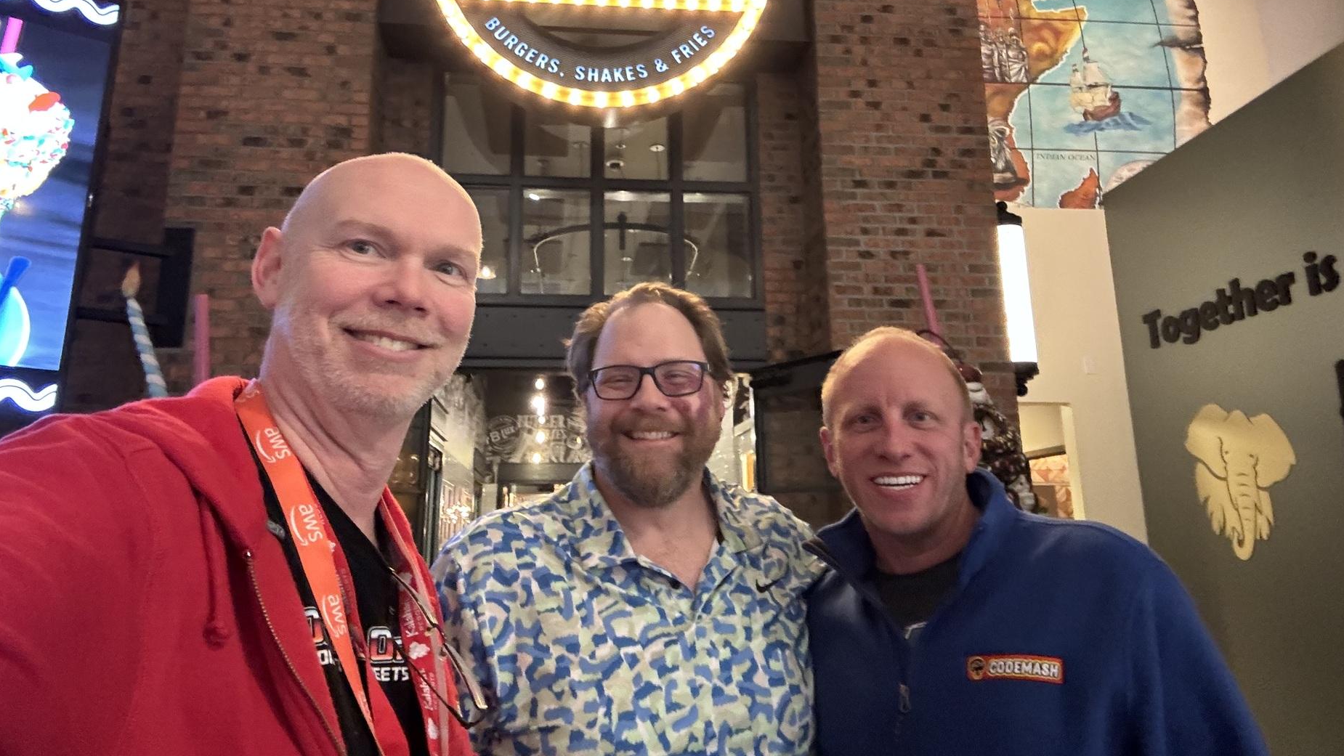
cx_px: 660
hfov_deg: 71.9
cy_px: 268
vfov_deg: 43.9
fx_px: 927
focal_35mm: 26
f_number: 1.9
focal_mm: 2.69
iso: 640
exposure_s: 1/24
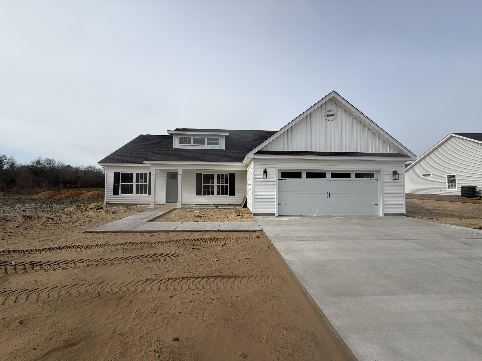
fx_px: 195
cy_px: 180
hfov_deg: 102.1
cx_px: 241
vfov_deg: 85.7
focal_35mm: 14
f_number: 2.2
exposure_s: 1/1259
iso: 20
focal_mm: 2.22
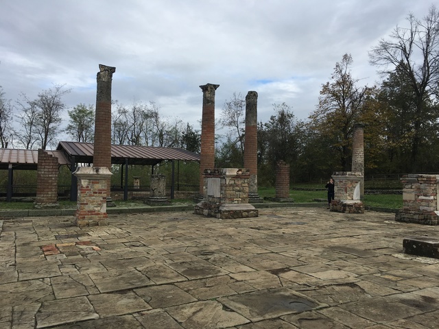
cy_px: 164
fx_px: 368
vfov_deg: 48.2
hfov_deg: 61.7
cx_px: 220
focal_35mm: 29
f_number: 2.2
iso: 25
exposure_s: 1/1012
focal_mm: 4.15
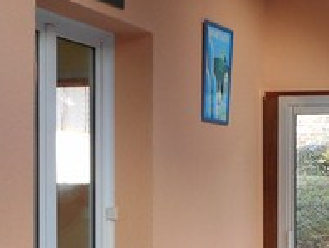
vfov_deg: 14.6
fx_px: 961
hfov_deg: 18.8
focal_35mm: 101
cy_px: 203
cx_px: 342
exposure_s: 1/30
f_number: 3.7
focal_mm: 4.5
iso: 110
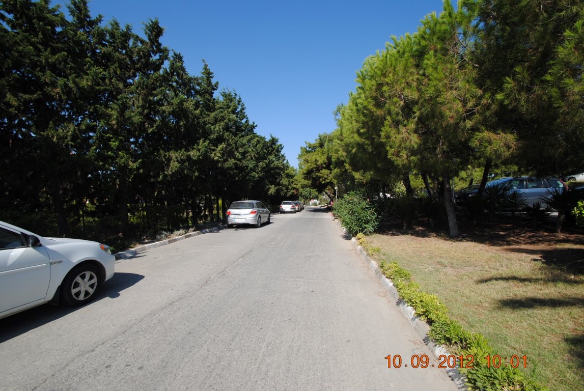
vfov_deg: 77.5
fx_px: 244
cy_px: 196
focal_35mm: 15
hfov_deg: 100.3
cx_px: 292
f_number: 9
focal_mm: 10
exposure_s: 1/200
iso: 100
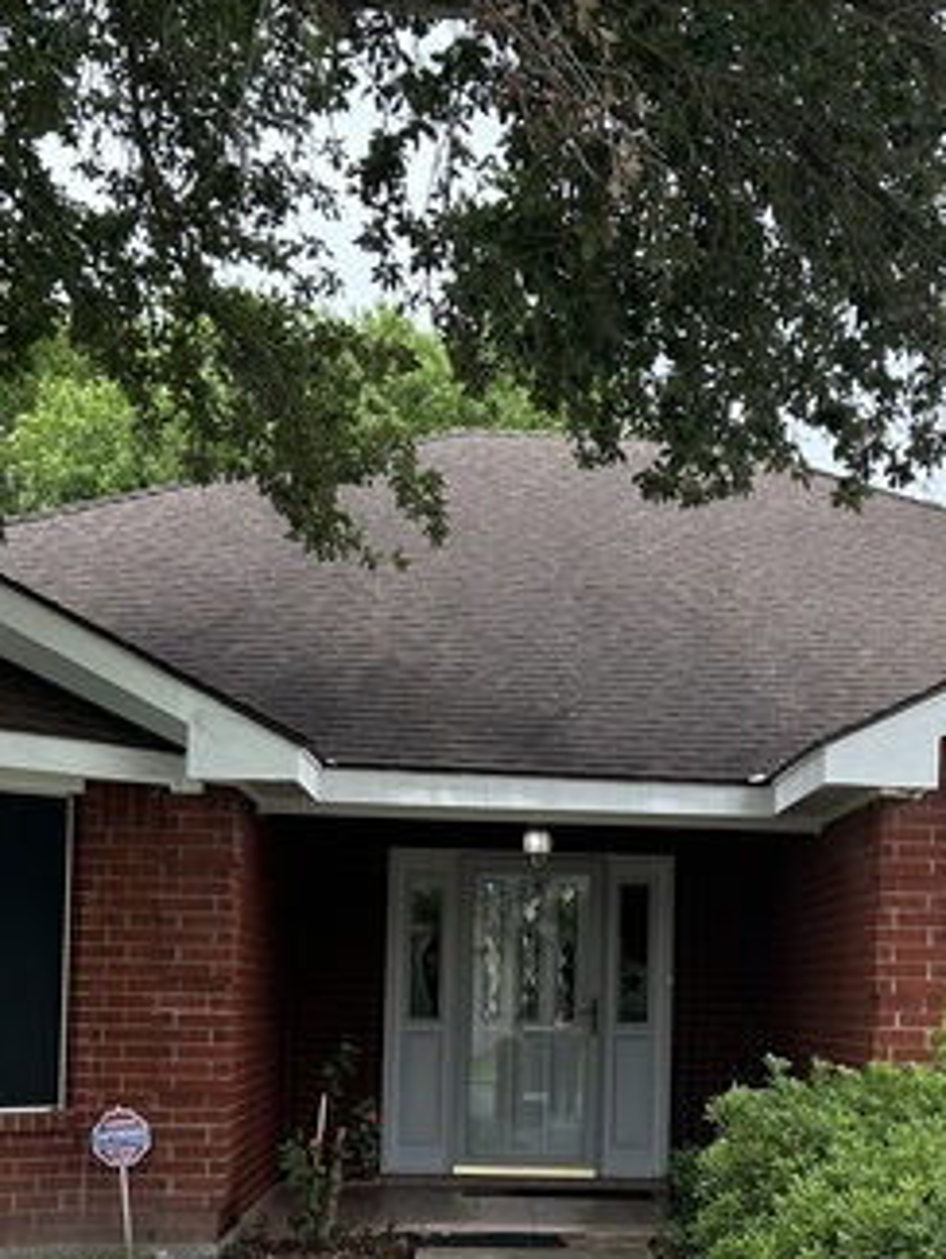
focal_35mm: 64
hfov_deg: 22.8
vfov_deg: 29.9
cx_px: 663
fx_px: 2330
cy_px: 906
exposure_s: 1/1575
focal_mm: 5.7
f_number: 1.5
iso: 50
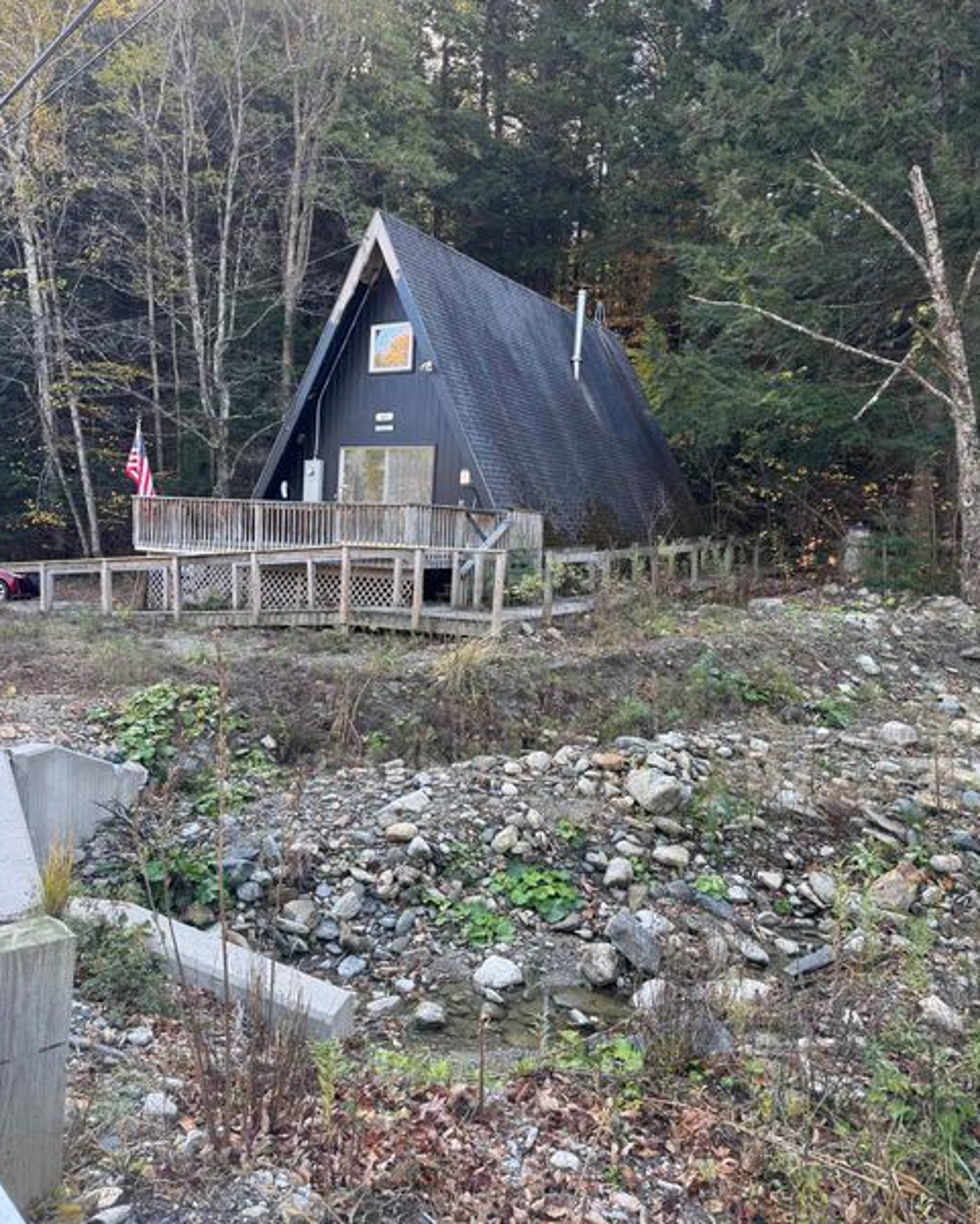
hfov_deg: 54.9
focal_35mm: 26
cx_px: 491
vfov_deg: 65.9
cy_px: 559
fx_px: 942
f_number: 1.78
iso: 64
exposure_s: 1/121
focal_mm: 6.76
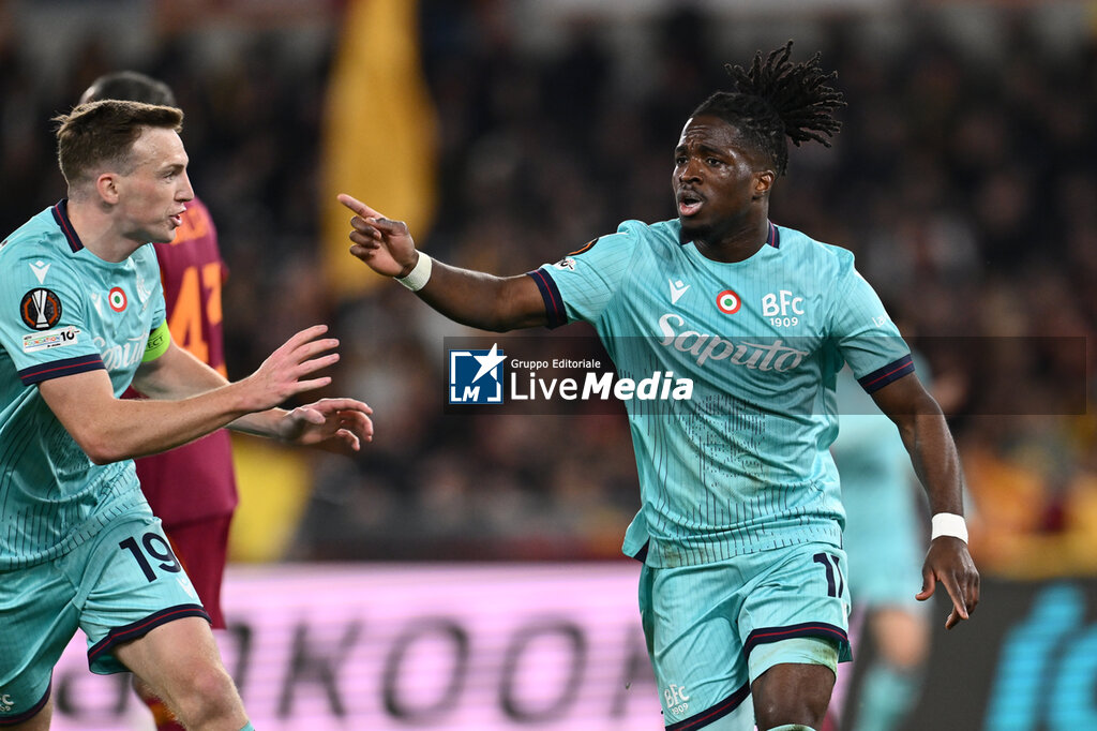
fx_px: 12184
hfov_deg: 5.2
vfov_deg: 3.4
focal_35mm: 400
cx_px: 548
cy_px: 366
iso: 1600
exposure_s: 1/1600
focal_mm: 400
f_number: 3.2
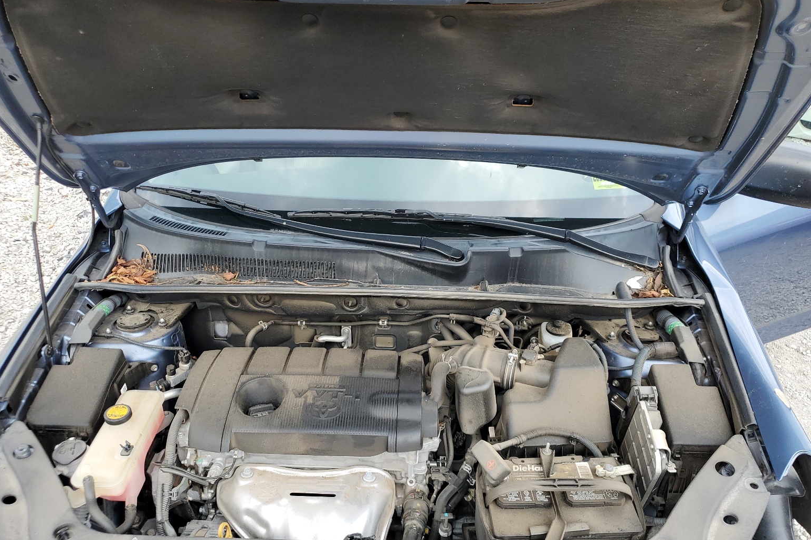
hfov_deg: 65.5
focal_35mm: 28
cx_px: 400
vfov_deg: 46.3
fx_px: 631
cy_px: 305
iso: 50
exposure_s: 1/526
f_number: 1.5
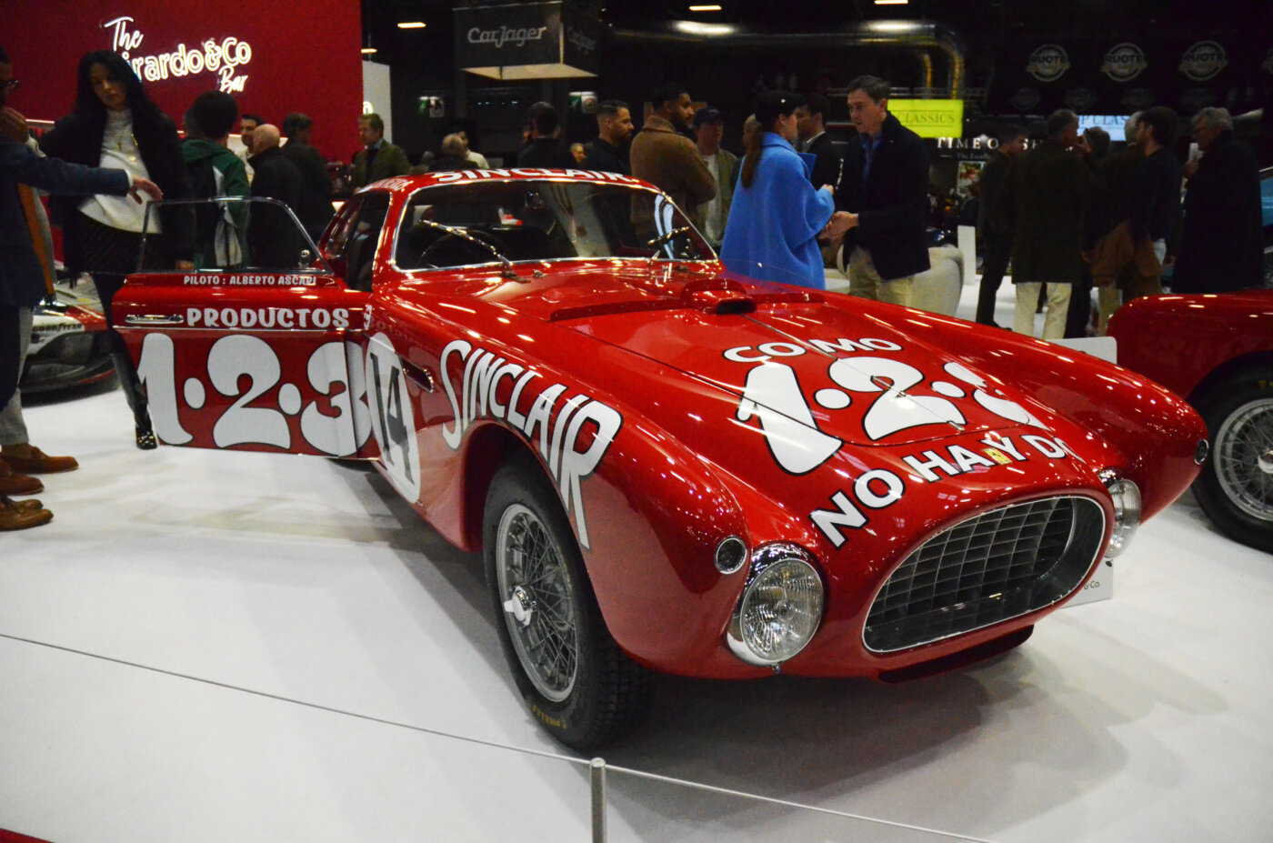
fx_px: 953
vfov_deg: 47.7
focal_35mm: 27
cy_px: 422
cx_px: 636
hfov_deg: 67.5
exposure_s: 1/4000
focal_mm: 18
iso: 6400
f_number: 3.5
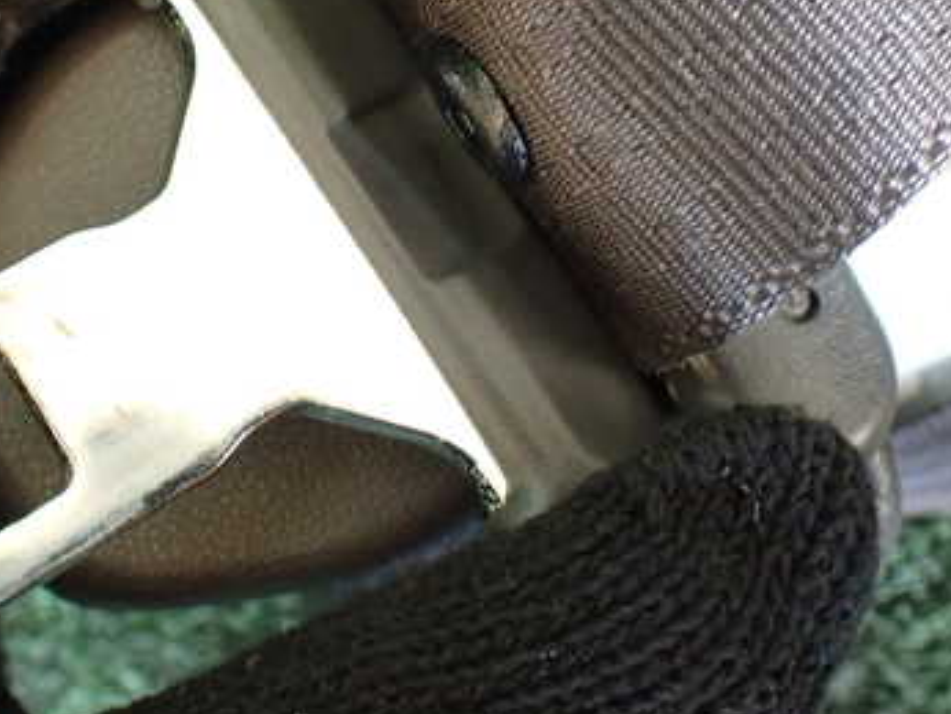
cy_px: 184
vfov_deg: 27.7
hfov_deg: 36.3
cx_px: 297
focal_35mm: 52
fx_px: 1430
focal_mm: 5.4
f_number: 2.3
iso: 800
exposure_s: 1/60
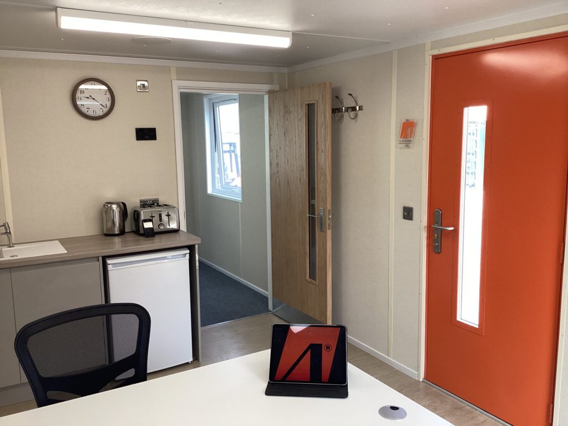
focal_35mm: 31
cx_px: 284
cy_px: 213
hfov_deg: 58.4
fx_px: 509
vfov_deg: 45.4
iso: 80
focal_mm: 3.3
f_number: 2.4
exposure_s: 1/100
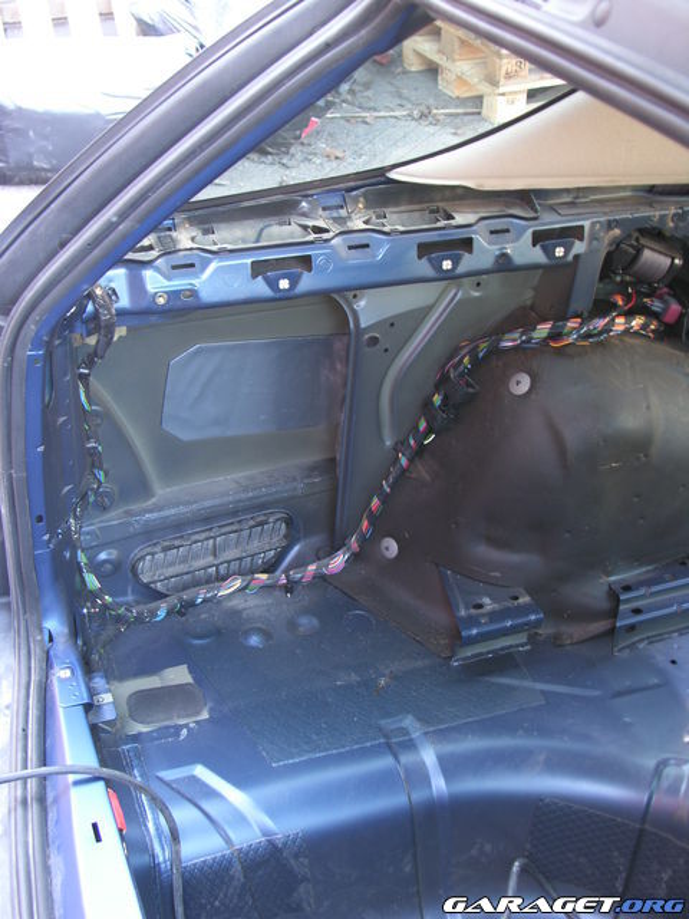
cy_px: 460
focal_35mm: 45
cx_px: 344
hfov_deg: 32.2
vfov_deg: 42.1
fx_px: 1194
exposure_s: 1/6
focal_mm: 11.5
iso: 100
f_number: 2.5
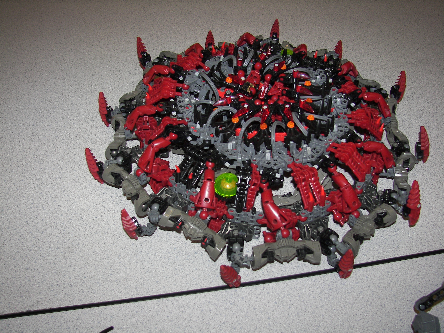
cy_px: 166
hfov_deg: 51.4
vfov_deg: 39.7
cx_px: 222
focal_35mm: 36
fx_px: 462
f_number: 2.8
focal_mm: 6
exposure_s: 1/30
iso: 64
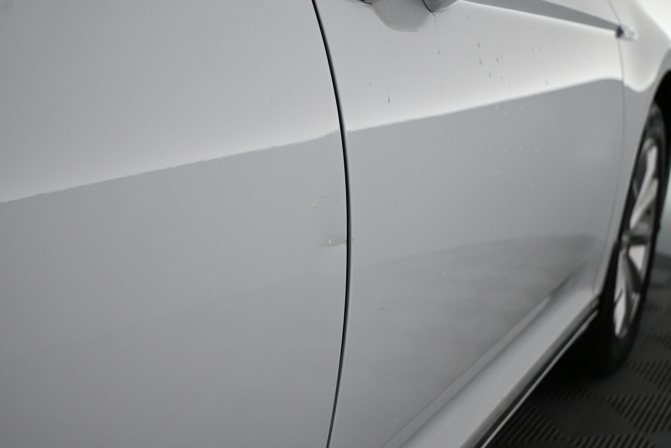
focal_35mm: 47
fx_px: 881
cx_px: 336
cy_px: 224
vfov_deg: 28.5
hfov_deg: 41.7
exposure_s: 1/160
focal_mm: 31.5
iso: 1600
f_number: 5
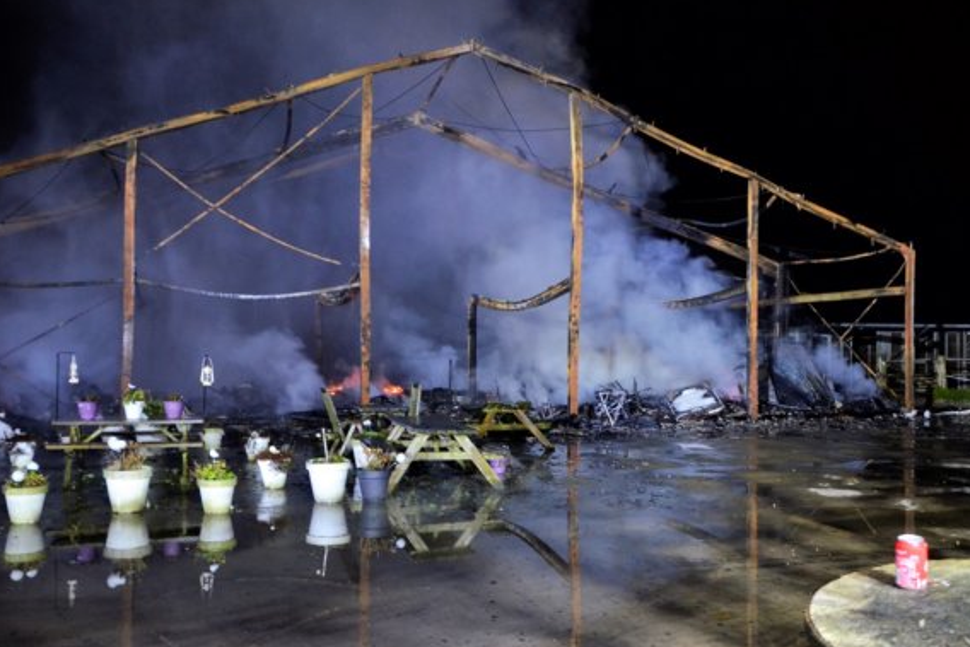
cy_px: 324
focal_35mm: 34
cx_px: 493
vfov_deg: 38.9
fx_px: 916
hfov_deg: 55.8
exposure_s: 1/10
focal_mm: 22
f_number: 3.5
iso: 1600
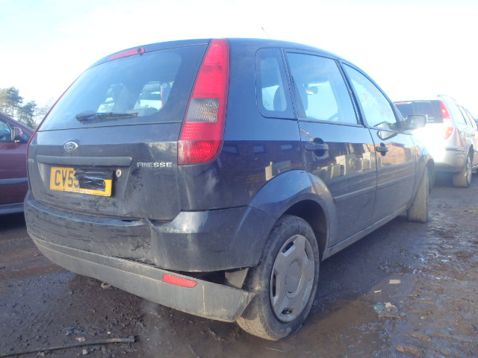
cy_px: 179
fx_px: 387
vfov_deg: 49.7
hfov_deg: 63.4
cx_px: 239
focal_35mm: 28
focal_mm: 5
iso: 125
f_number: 3.9
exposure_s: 1/125
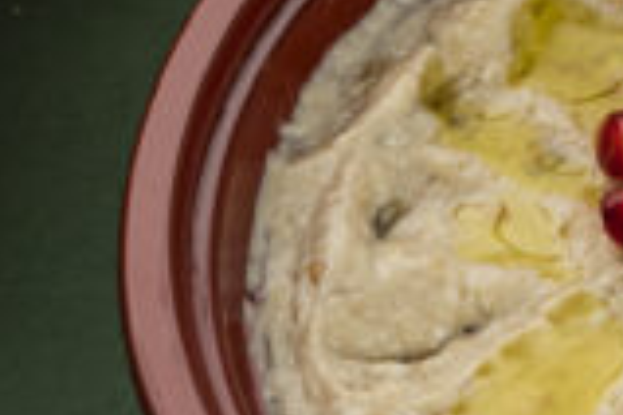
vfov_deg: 3.2
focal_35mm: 424
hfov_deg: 4.8
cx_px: 835
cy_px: 270
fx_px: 7337
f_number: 13
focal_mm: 59
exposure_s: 1/80
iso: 400
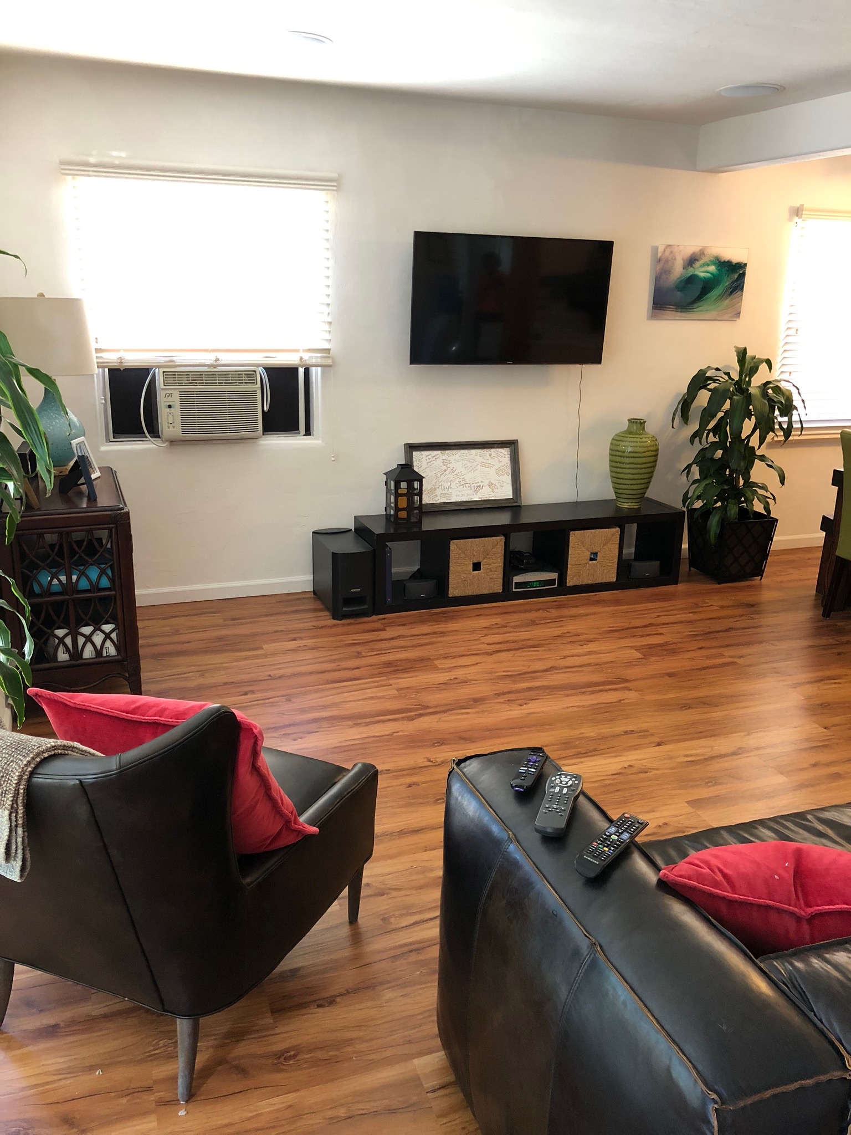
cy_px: 568
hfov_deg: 49.7
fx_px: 918
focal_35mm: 28
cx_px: 426
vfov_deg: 63.4
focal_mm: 3.99
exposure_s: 1/15
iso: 50
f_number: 1.8
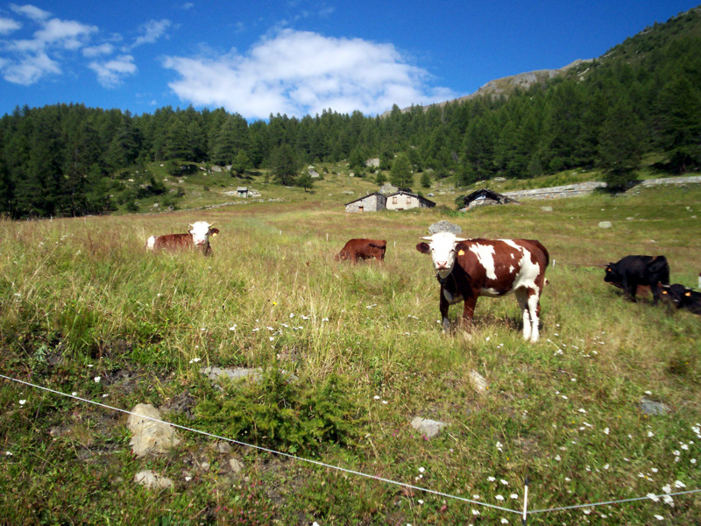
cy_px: 263
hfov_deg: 51.4
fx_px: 729
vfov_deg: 39.7
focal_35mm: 36
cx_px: 350
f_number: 4.5
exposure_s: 1/672
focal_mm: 5.9
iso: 100
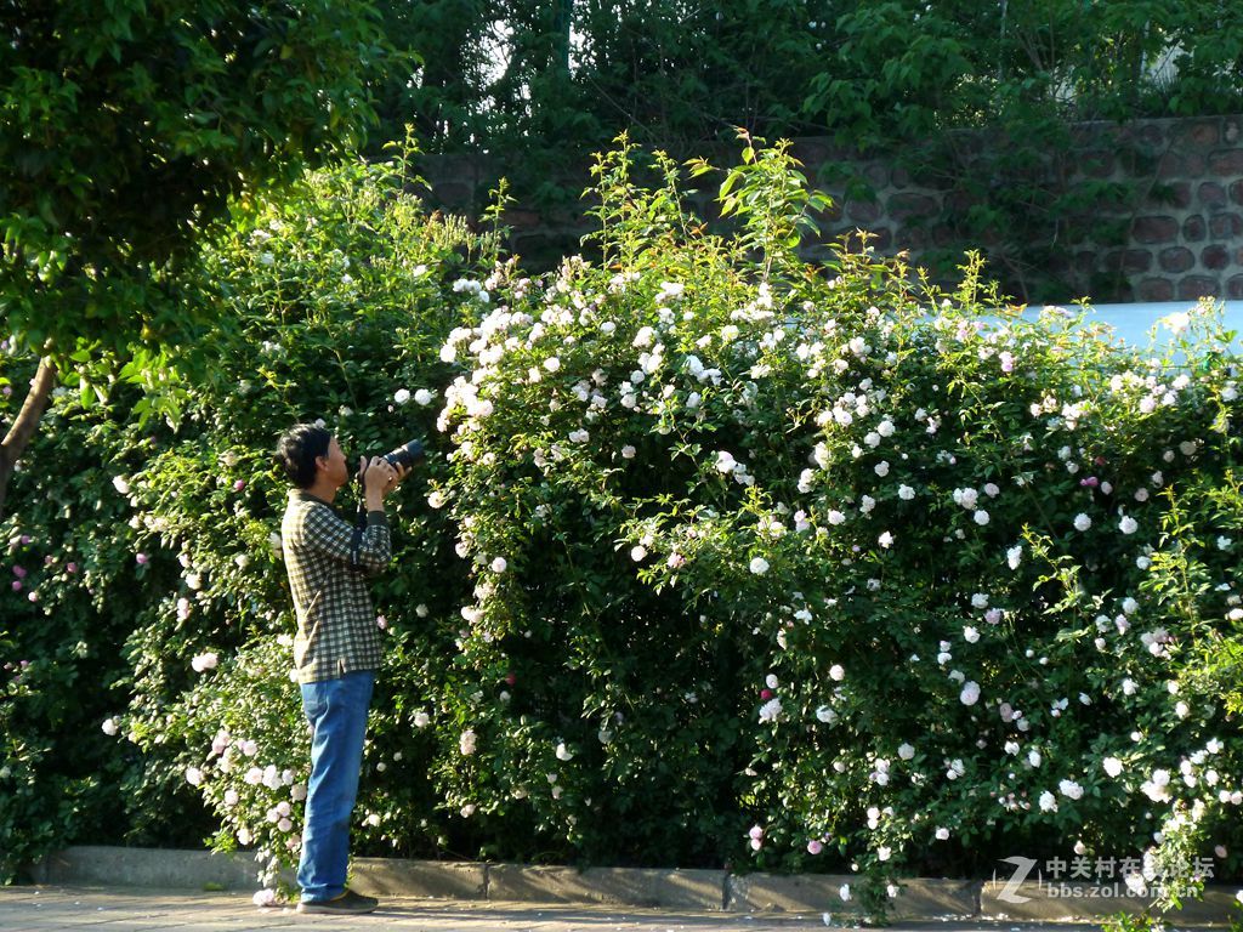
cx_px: 622
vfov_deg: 9.4
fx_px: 5674
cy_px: 466
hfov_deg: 12.5
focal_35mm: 158
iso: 160
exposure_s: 1/160
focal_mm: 25.9
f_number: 4.5
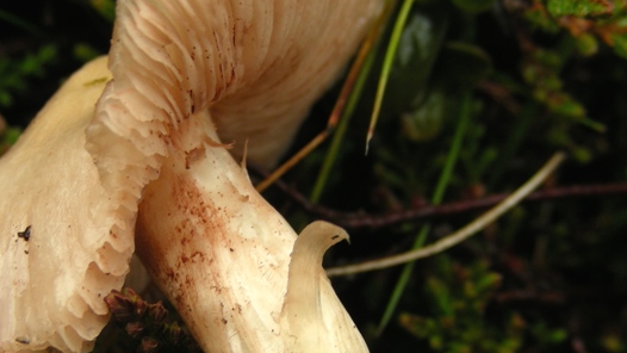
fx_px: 1048
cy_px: 315
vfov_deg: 18.8
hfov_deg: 33.1
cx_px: 216
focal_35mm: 63
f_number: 3.5
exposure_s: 1/35.6
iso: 50
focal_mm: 6.3
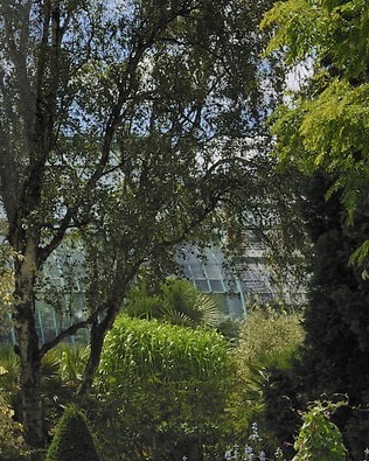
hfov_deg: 6.7
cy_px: 65
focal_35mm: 220
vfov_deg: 8.8
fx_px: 3003
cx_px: -443
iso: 200
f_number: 16
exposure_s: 1/160
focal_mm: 58
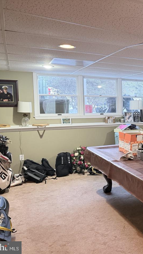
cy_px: 127
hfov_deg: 30.7
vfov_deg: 56.6
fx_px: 236
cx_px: 150
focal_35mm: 35
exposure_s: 1/60
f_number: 1.78
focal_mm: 6.76
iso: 400
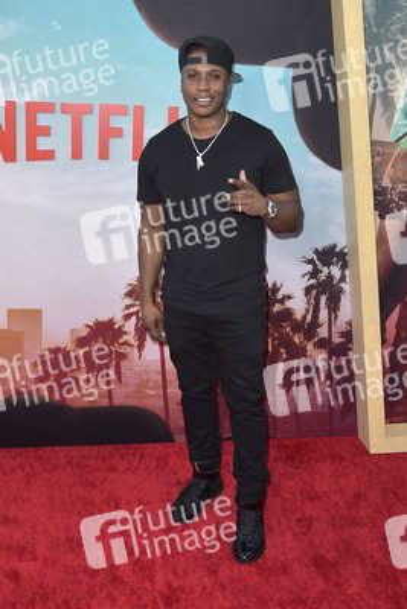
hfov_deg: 38.9
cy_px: 304
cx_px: 204
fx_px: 576
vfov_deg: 55.8
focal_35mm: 34
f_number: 5.6
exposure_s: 1/250
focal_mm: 34
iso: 500
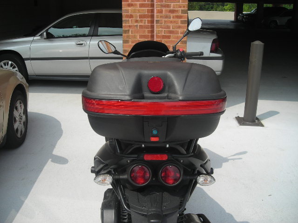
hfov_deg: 49.0
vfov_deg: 37.7
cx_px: 149
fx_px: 327
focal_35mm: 38
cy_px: 112
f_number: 6.4
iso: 50
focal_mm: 6.3
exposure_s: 1/188
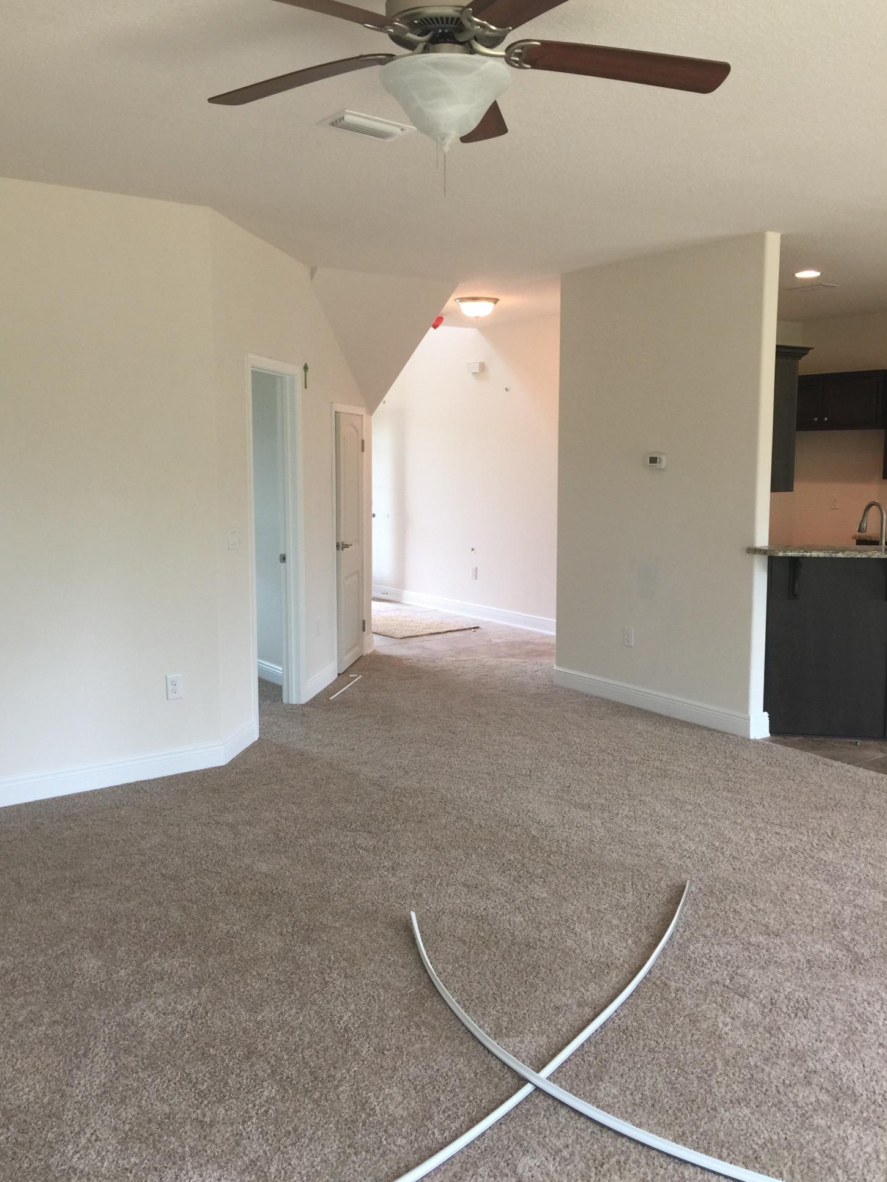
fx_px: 1025
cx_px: 439
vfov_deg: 60.0
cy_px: 574
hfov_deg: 46.8
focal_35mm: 30
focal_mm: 4.15
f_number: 2.2
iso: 40
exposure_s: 1/30
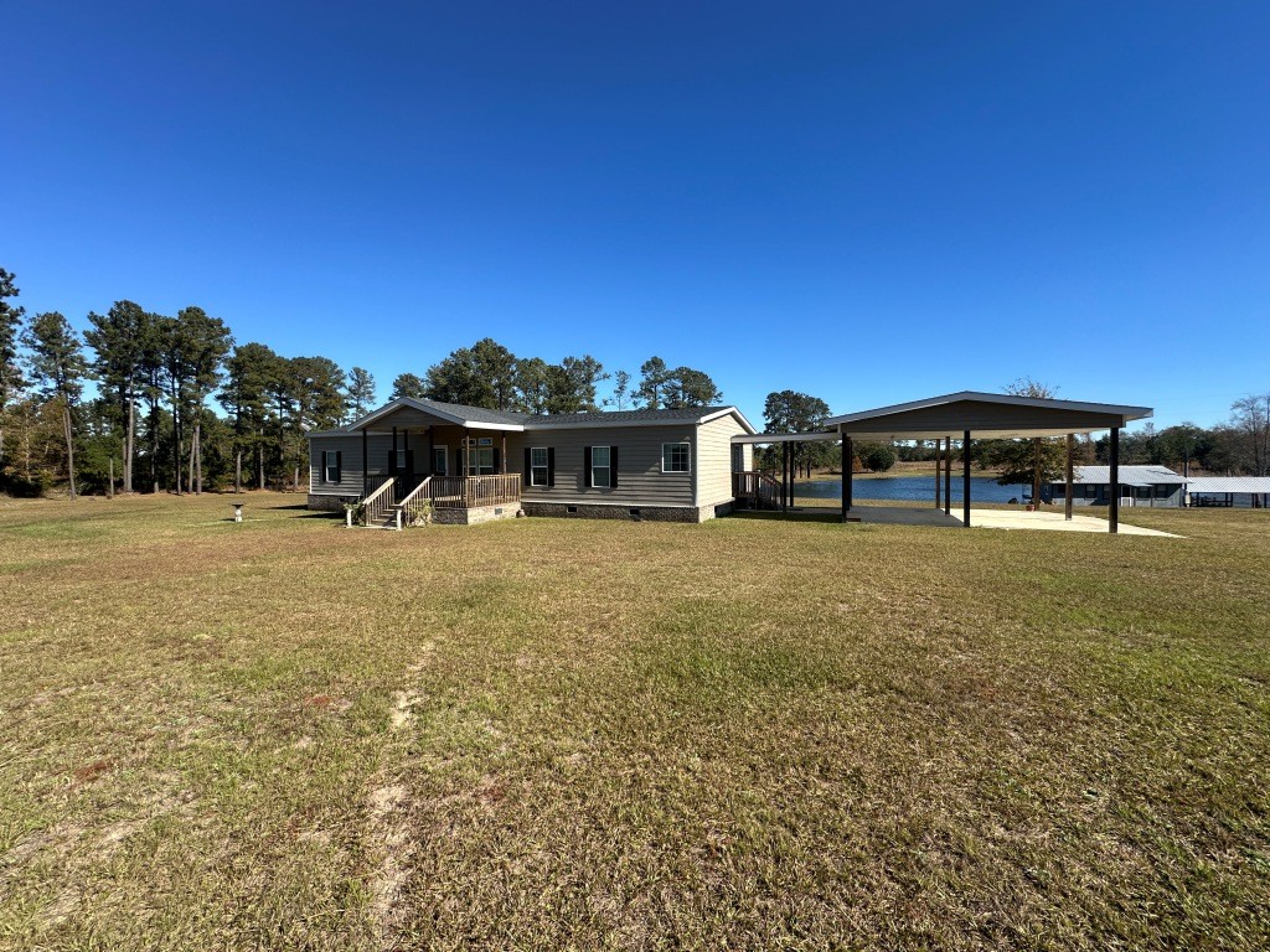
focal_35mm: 14
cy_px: 476
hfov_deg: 102.1
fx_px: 514
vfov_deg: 85.7
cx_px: 635
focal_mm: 2.22
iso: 50
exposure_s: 1/1642
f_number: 2.2
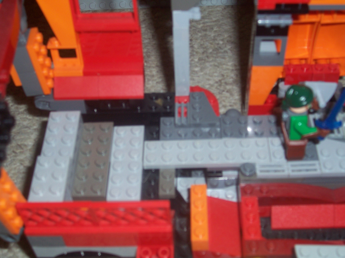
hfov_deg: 36.2
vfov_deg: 27.5
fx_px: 528
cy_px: 129
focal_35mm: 53
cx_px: 172
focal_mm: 8.6
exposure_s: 1/60
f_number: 3.4
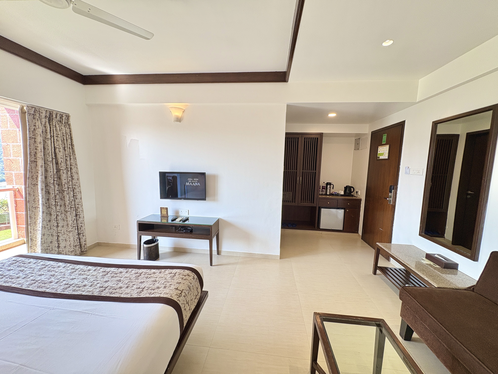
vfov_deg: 85.7
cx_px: 249
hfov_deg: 102.1
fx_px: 201
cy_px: 187
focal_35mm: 14
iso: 125
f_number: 2.2
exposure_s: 1/100
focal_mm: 2.22
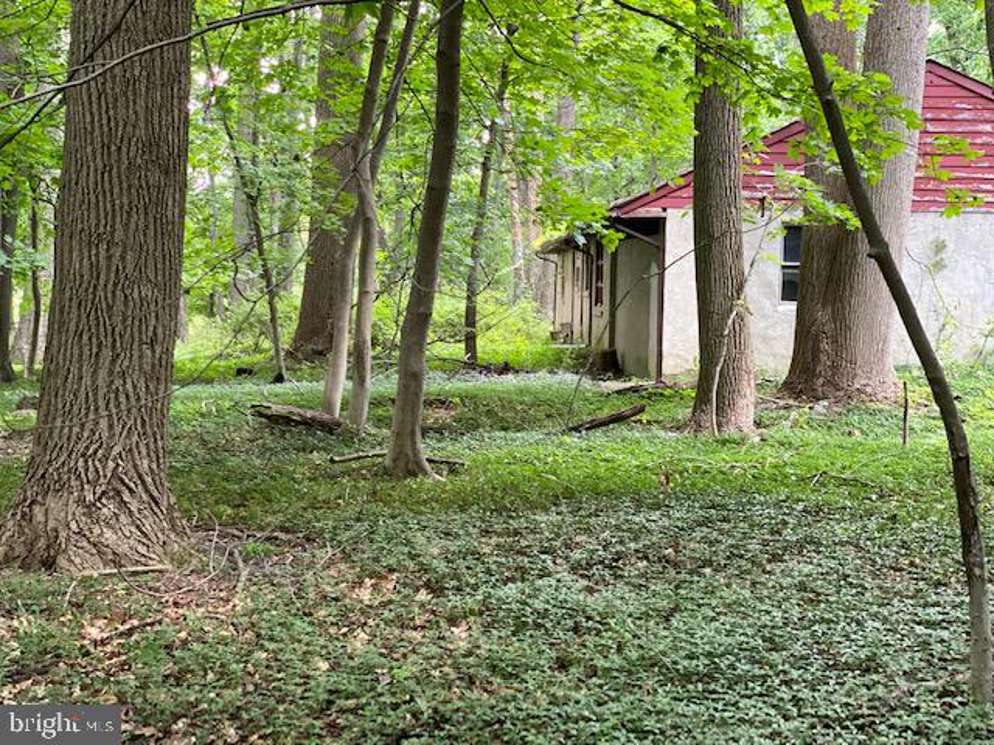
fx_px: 1493
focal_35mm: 52
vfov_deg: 28.0
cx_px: 497
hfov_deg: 36.8
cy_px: 372
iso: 250
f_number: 2
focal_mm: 6
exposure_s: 1/81
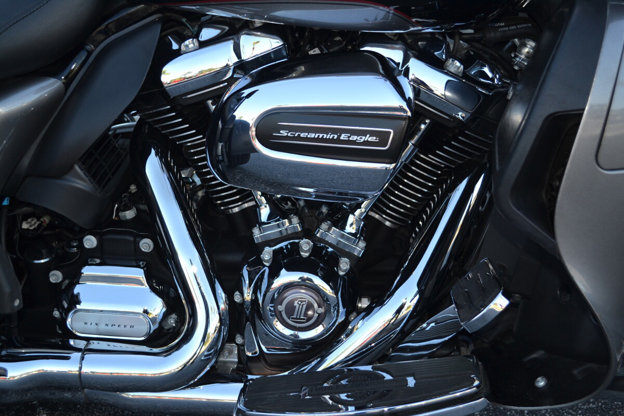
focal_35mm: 48
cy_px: 208
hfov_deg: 41.1
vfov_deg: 28.1
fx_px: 832
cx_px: 312
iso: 140
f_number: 4.8
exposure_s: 1/125
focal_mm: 32
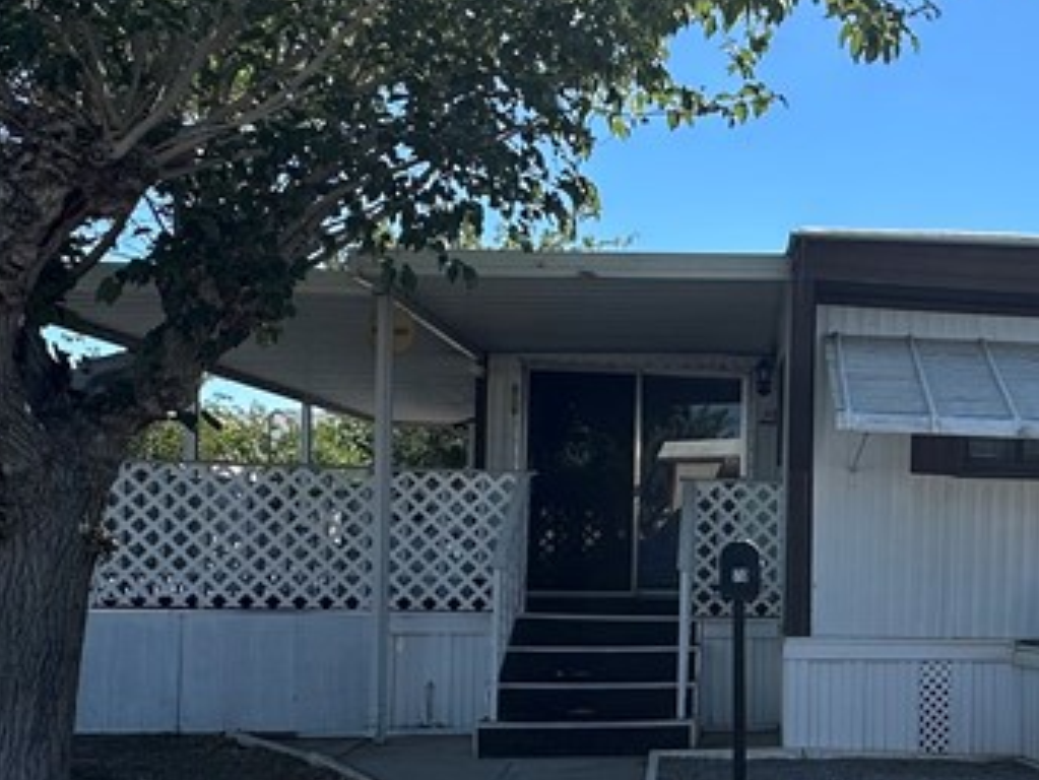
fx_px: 1261
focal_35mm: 42
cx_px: 972
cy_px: 539
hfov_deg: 40.7
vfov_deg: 34.0
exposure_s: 1/1401
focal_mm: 2.22
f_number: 2.2
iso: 50
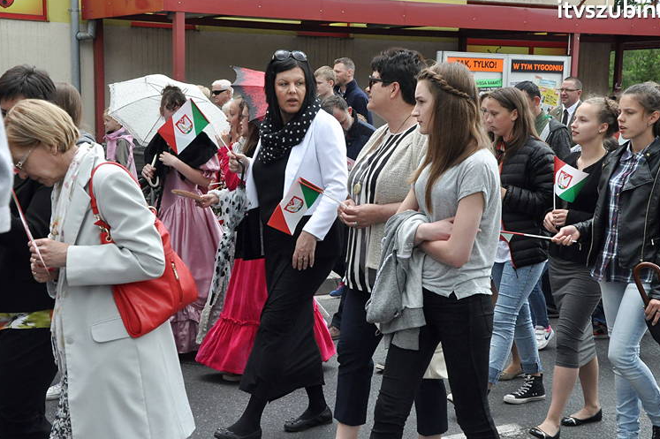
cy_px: 229
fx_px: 1063
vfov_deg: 23.3
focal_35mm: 58
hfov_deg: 34.5
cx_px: 327
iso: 1250
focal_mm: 34
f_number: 11
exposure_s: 1/500
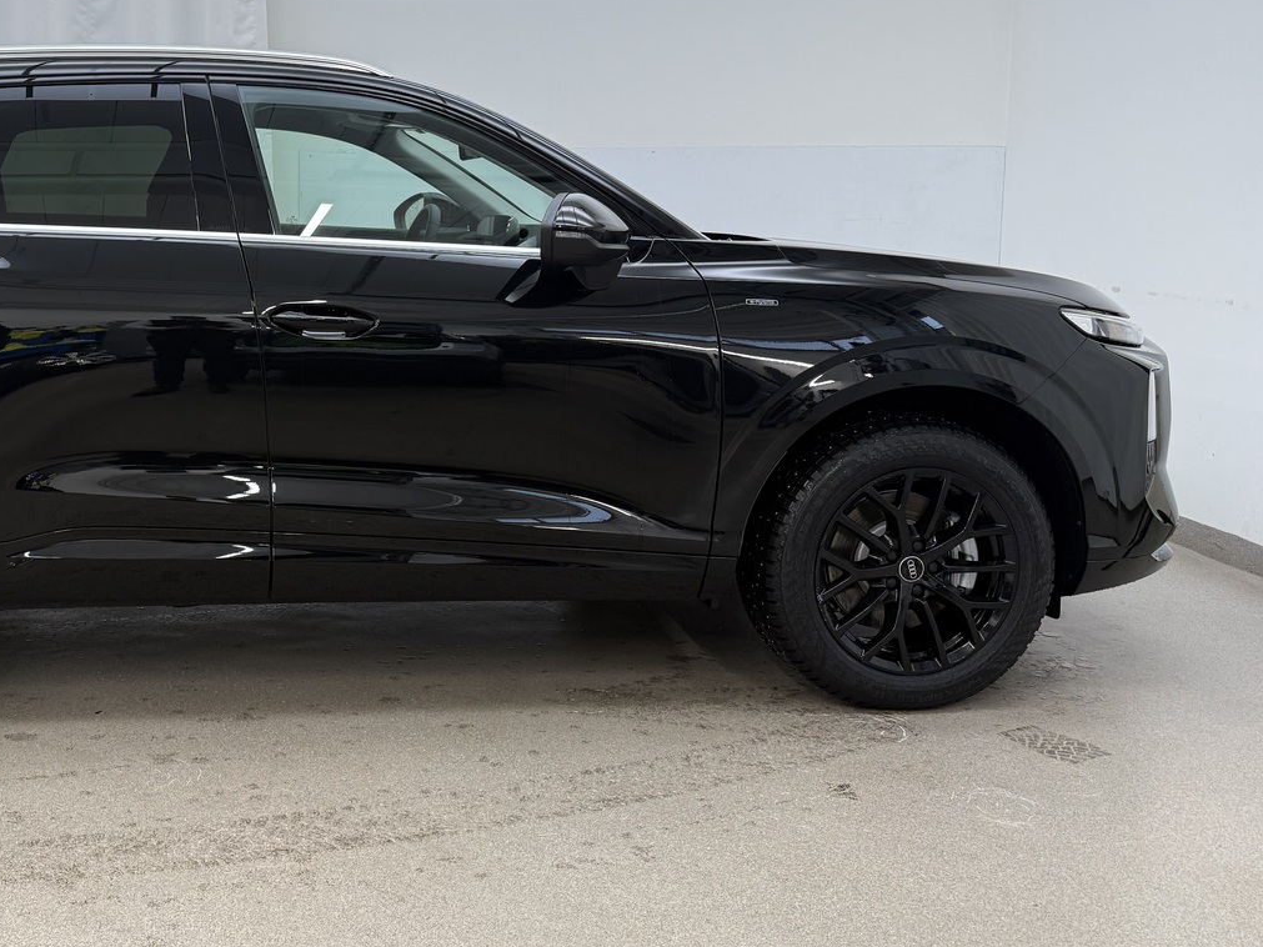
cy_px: 321
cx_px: 266
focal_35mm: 38
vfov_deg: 37.3
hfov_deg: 46.6
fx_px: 1386
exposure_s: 1/100
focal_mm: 6.76
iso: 125
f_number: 1.78
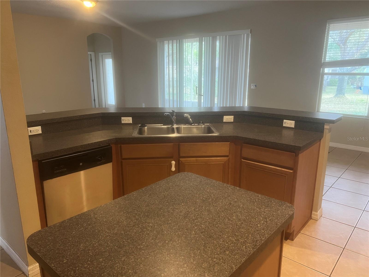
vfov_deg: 53.1
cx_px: 184
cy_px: 138
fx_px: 277
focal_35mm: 26
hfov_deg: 67.3
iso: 250
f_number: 1.5
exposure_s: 1/60
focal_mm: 5.7
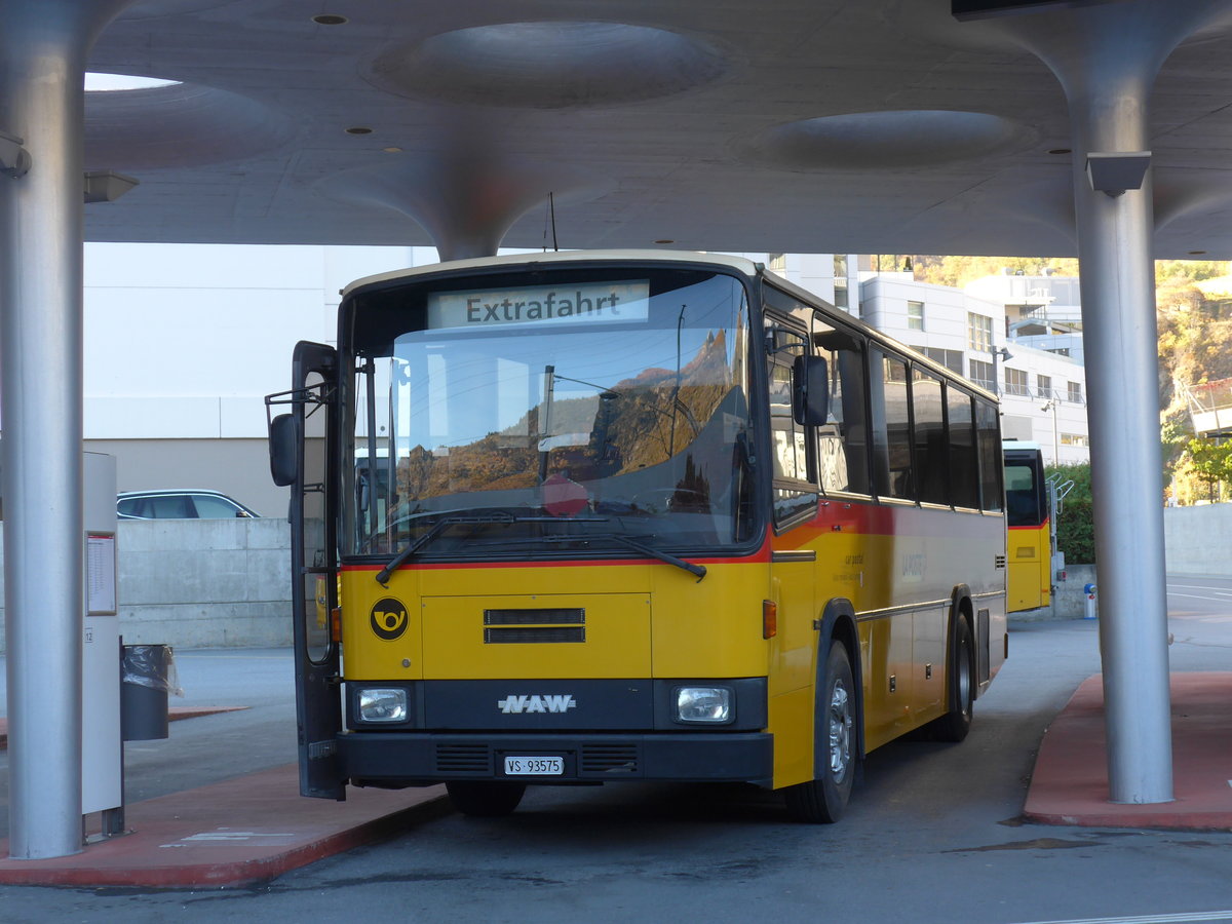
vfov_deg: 23.7
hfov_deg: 31.2
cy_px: 462
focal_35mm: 62
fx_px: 2207
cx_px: 616
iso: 125
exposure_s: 1/80
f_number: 3.7
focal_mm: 12.7
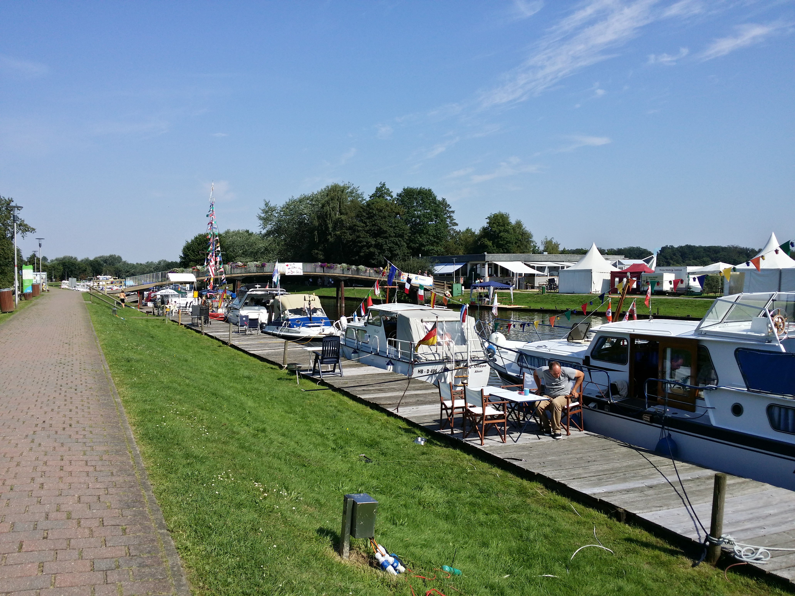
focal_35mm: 31
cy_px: 298
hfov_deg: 58.4
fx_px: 712
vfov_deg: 45.4
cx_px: 398
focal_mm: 4.13
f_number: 2.2
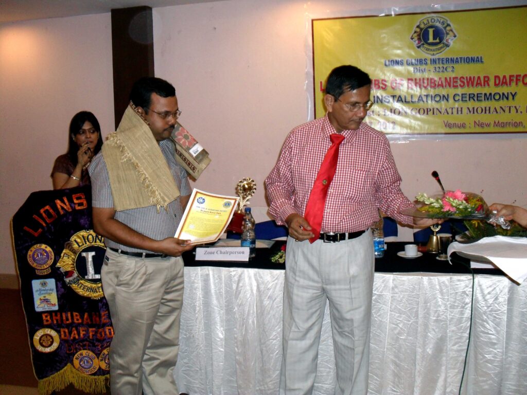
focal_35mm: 35
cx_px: 264
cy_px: 198
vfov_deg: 40.7
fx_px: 533
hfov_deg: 52.6
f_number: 3.2
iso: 200
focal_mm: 6.3
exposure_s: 1/45
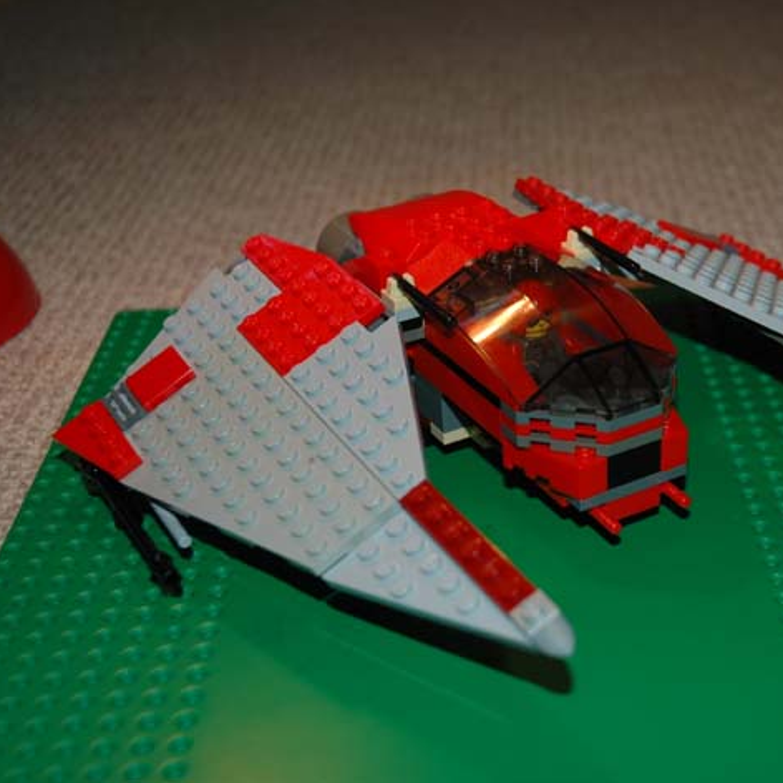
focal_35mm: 66
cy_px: 390
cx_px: 552
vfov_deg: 26.1
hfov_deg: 25.9
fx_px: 1689
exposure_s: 1/60
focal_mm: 34
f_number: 4.2
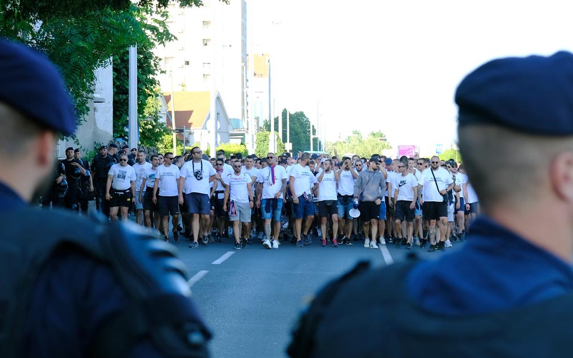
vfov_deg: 10.9
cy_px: 205
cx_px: 240
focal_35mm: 120
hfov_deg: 17.4
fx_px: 1874
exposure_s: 1/200
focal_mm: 50
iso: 200
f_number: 4
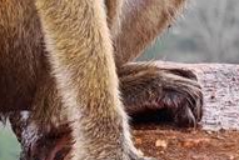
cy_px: -2
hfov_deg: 3.9
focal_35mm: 527
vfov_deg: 2.6
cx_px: 66
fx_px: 3504
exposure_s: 1/350
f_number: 2.6
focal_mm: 15.38
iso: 400
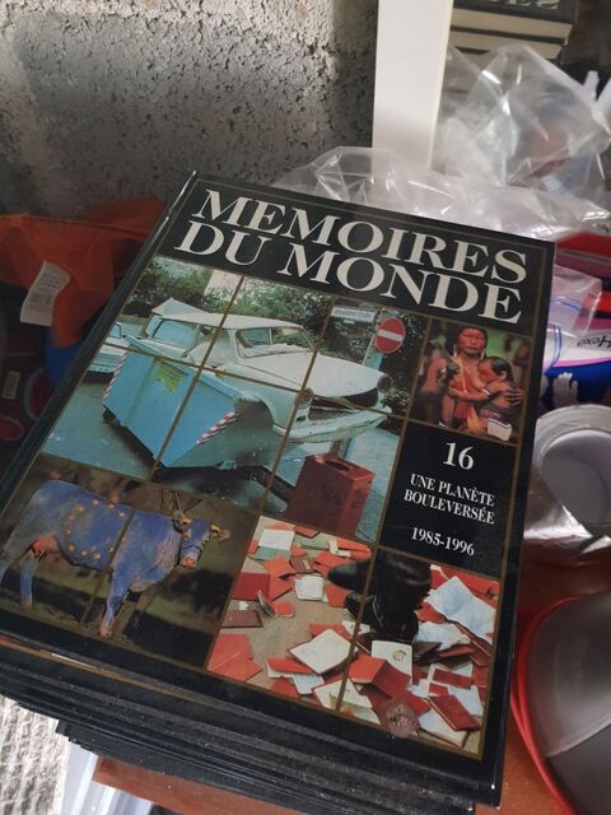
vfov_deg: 67.3
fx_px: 612
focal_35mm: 26
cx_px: 306
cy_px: 408
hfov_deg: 53.1
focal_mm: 4.2
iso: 320
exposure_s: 1/10
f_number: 1.7
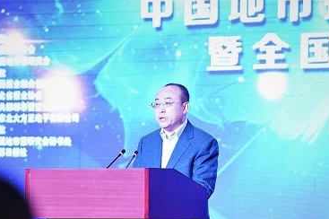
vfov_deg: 5.4
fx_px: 2328
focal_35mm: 255
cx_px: 161
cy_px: 148
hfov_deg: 8.1
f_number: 3.2
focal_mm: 187
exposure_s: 1/160
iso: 1600
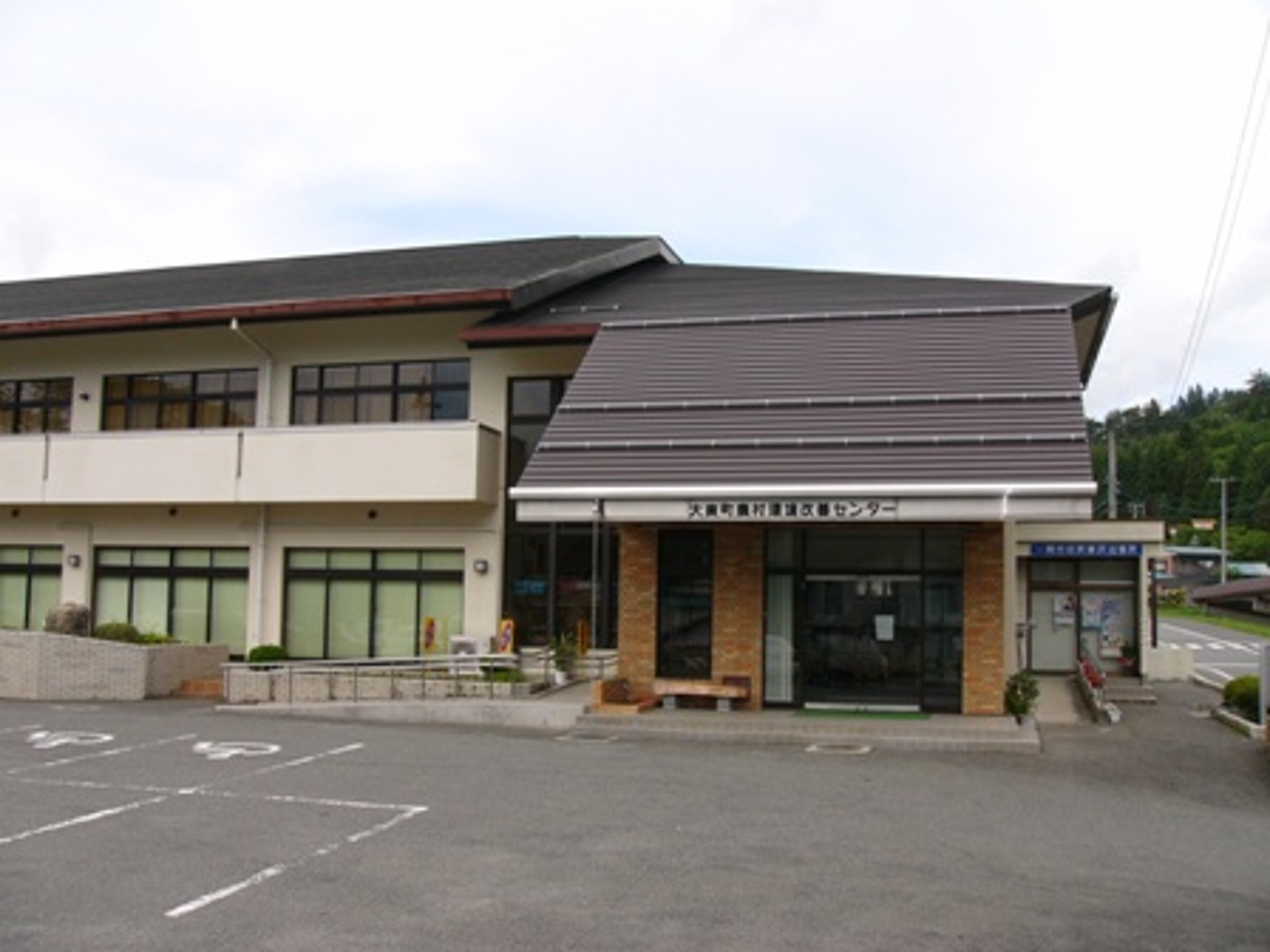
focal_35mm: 36
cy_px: 476
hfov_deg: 51.4
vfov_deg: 39.7
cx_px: 635
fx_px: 1321
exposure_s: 1/250
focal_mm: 6
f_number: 4
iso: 50
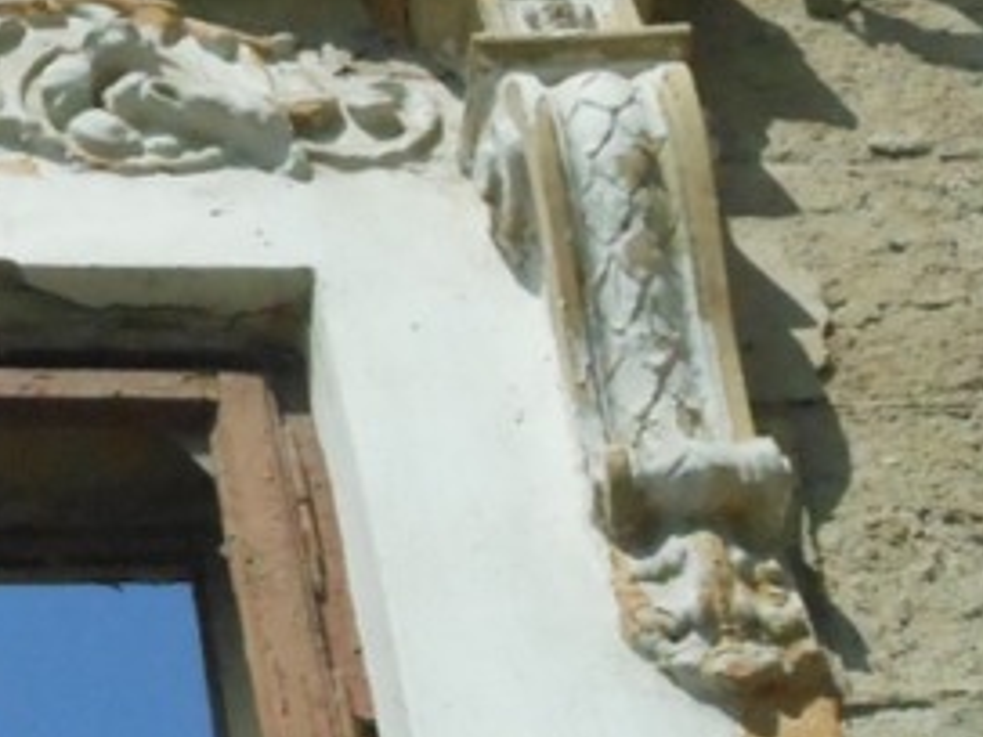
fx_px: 4174
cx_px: -430
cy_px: 289
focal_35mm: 147
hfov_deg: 12.8
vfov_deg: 10.1
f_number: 12.5
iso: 800
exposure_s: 1/1250
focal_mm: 8.9
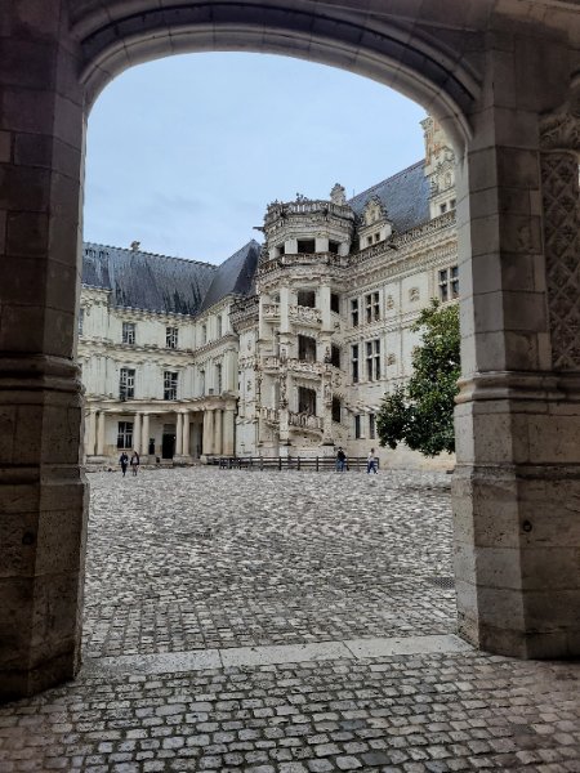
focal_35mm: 26
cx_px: 290
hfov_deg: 53.1
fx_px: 581
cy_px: 386
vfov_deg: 67.3
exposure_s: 1/1636
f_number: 1.8
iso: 40
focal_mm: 5.4
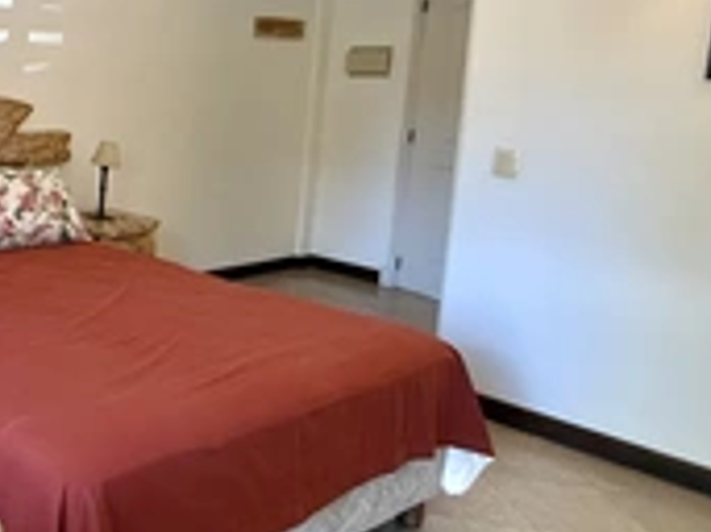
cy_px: 154
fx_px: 739
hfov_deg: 39.1
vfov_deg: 38.9
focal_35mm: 36
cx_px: -121
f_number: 2.2
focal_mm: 2.22
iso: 320
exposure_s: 1/99
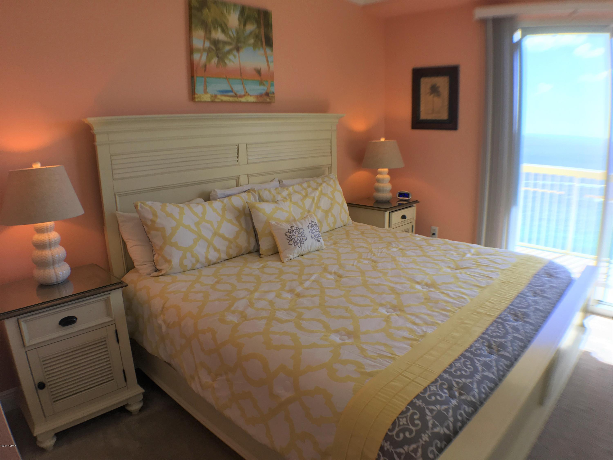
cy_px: 230
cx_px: 306
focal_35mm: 29
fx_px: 514
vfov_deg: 48.2
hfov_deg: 61.7
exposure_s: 1/120
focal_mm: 4.15
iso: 40
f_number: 2.2
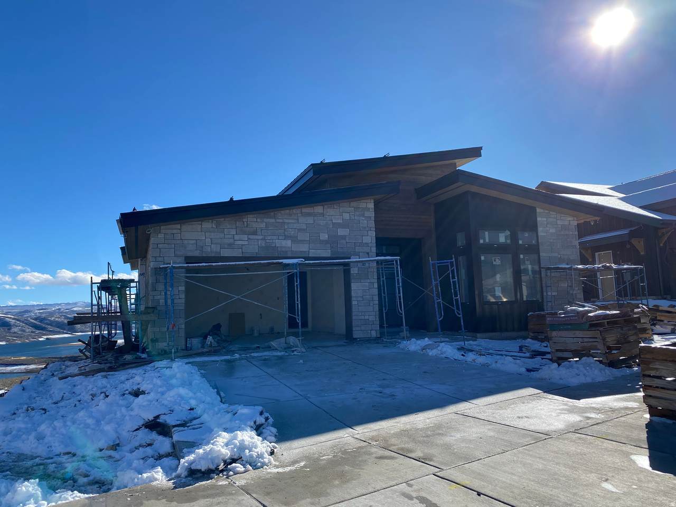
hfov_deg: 67.3
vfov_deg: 53.1
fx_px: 508
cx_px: 338
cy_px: 254
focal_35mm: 26
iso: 32
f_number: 1.8
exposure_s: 1/3497
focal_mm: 4.25
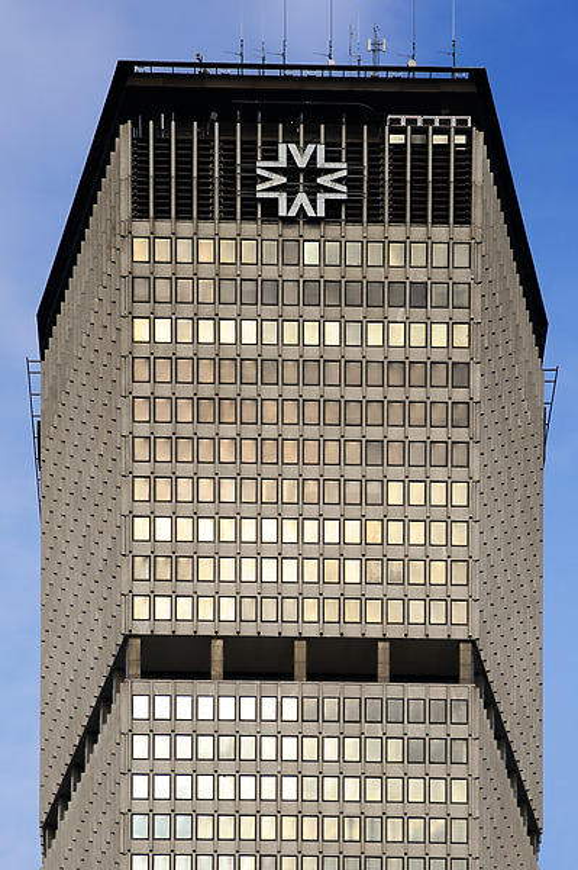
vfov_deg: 11.4
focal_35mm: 180
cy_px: 435
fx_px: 4342
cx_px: 289
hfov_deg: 7.6
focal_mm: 120
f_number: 9
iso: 200
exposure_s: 1/400
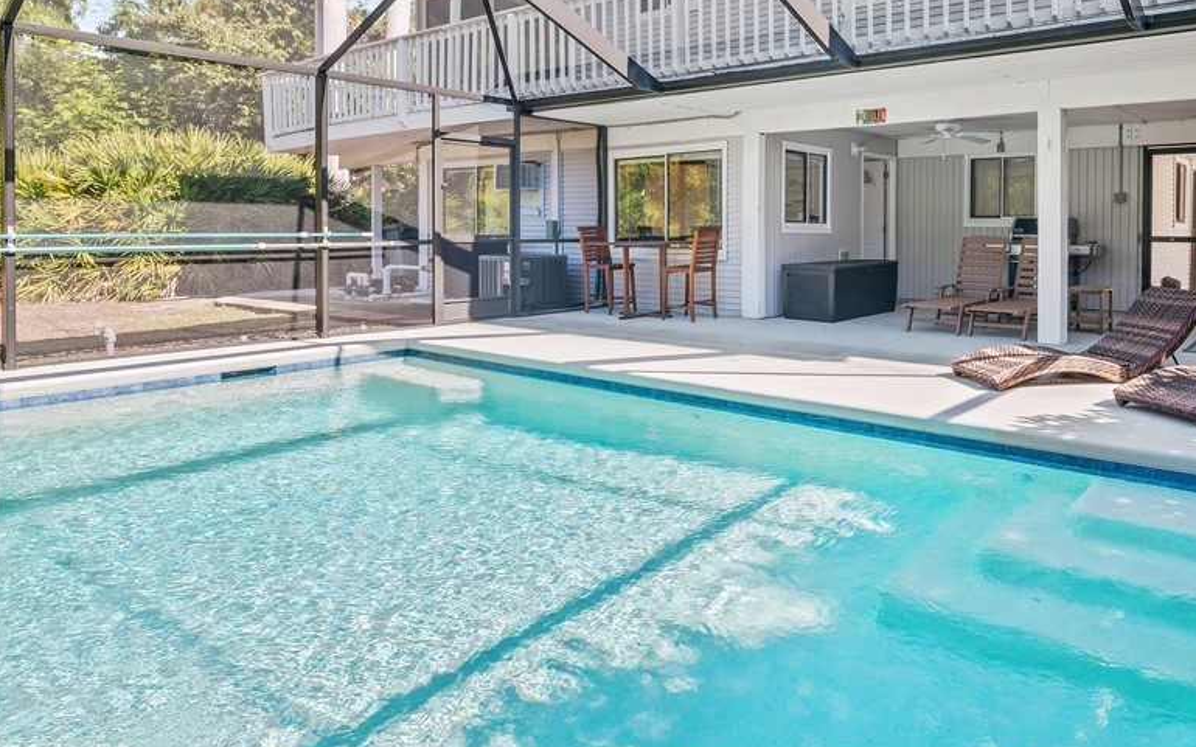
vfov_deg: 51.6
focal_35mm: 23
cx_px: 838
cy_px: 229
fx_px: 750
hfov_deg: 73.7
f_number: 10
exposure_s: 1/30
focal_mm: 16
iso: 320
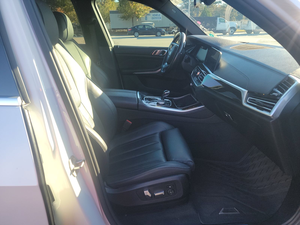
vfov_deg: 56.8
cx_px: 150
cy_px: 112
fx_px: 208
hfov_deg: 71.6
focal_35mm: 24
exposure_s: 1/119
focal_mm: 6.7
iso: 79
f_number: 1.8
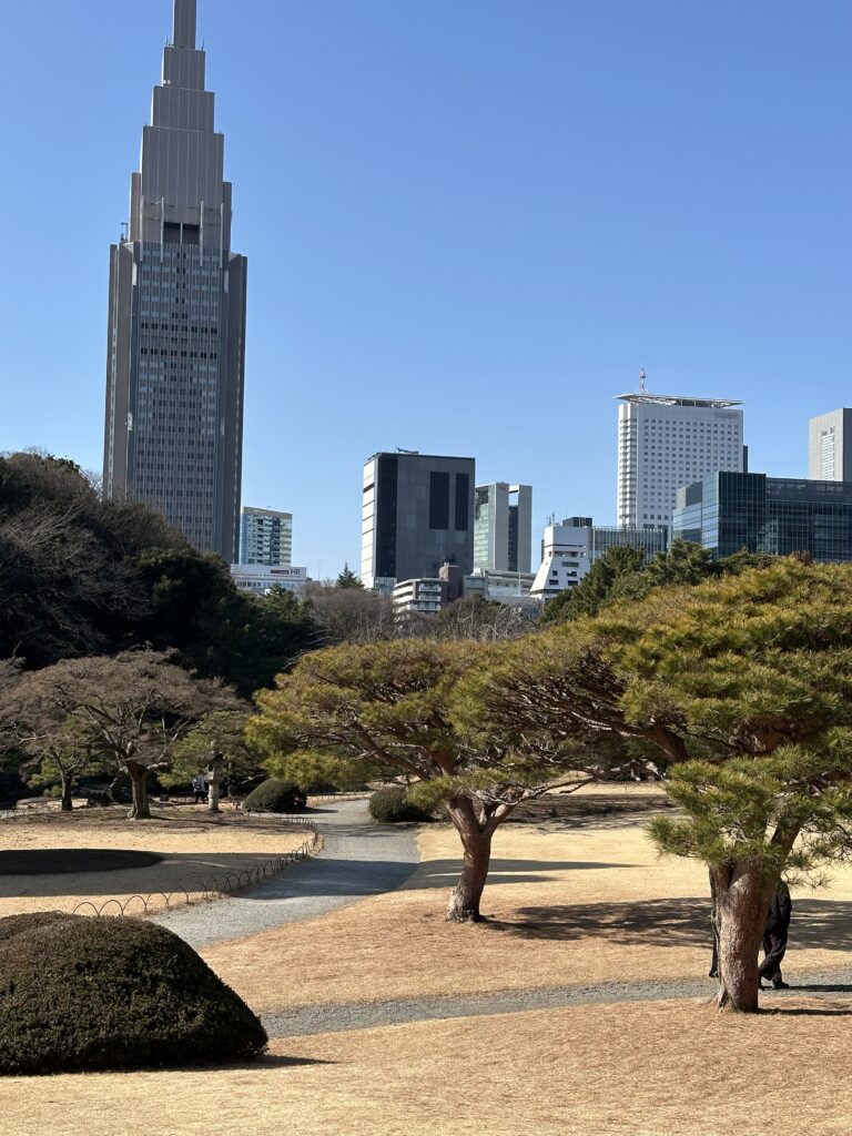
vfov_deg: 39.7
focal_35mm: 48
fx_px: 1575
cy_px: 568
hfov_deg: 30.3
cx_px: 426
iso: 64
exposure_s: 1/3472
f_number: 1.78
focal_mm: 6.86
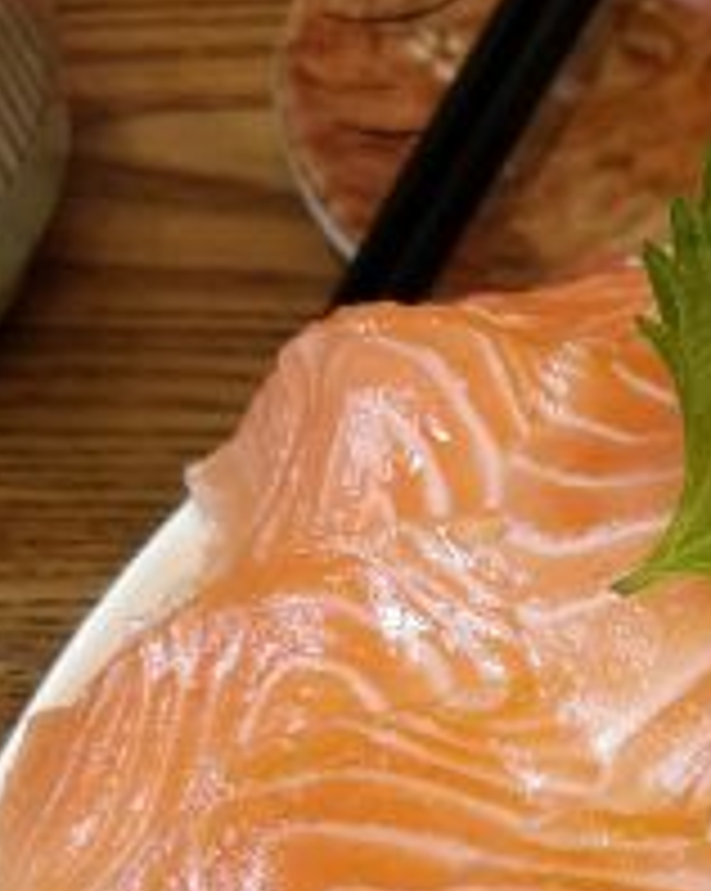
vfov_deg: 21.9
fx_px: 2187
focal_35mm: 83
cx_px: 1395
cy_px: 947
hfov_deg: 15.2
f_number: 1.7
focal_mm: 4.1
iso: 320
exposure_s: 1/50
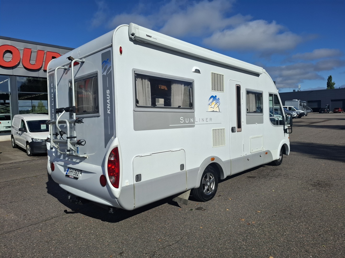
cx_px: 172
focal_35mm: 23
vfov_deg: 58.9
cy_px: 129
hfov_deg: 73.9
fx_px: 229
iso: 50
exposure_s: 1/3731
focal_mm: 5.54
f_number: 1.8
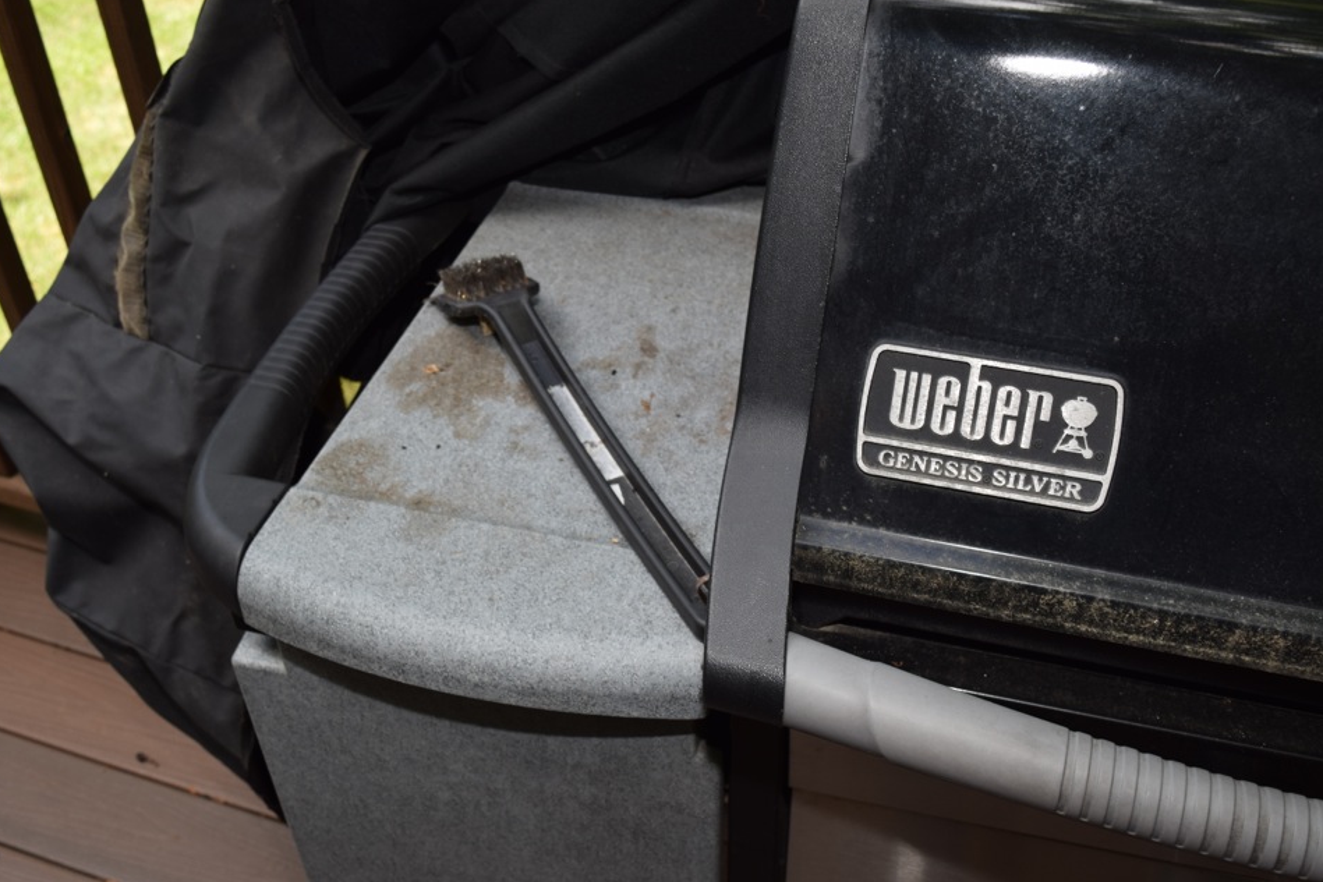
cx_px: 668
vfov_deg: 33.8
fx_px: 1453
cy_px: 435
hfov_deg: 49.0
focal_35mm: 40
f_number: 5.6
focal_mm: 25
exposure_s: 1/100
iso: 100
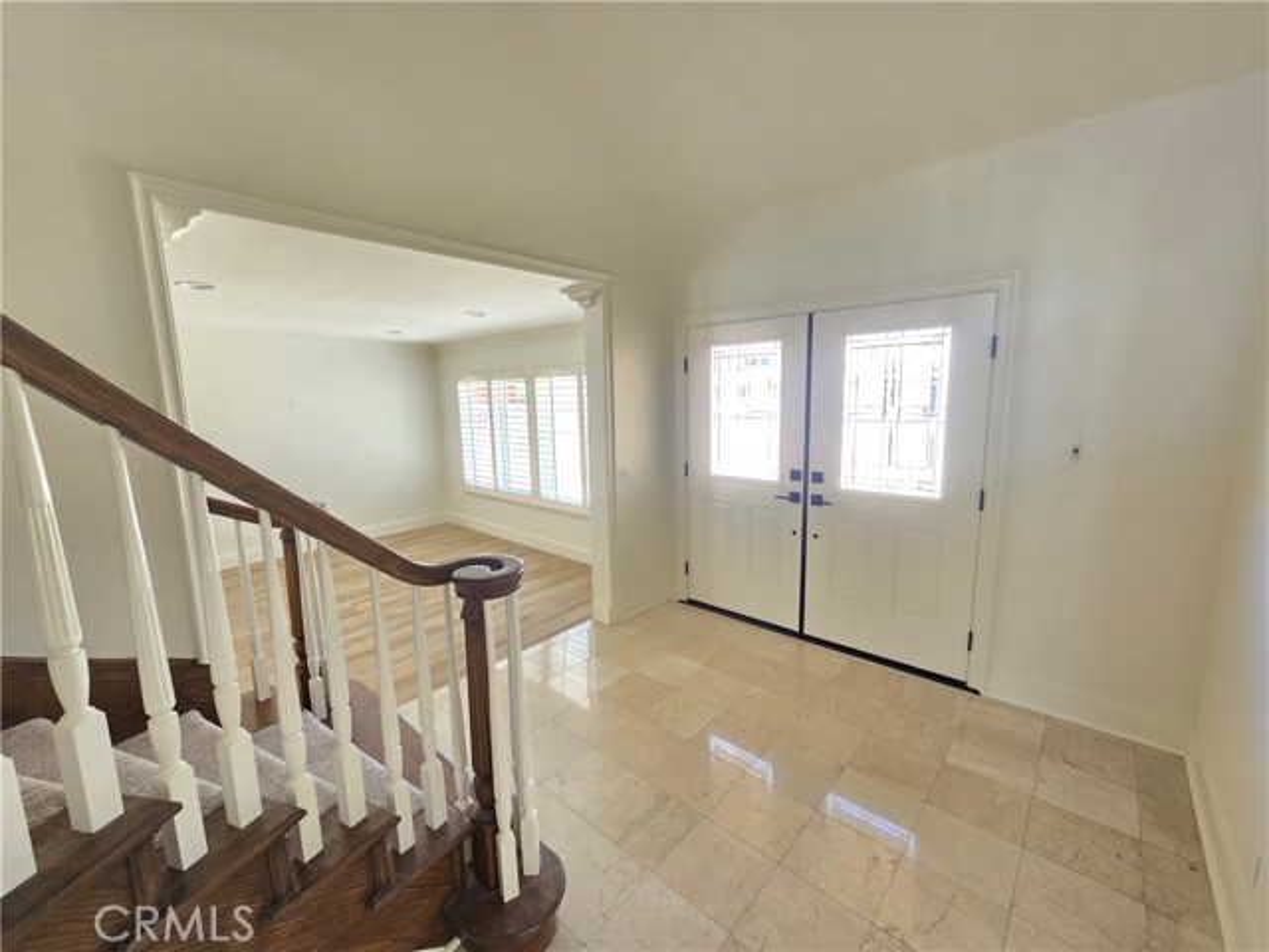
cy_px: 476
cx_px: 634
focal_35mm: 13
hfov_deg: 106.2
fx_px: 477
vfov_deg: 89.9
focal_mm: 2.2
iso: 125
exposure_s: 1/60
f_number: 2.2
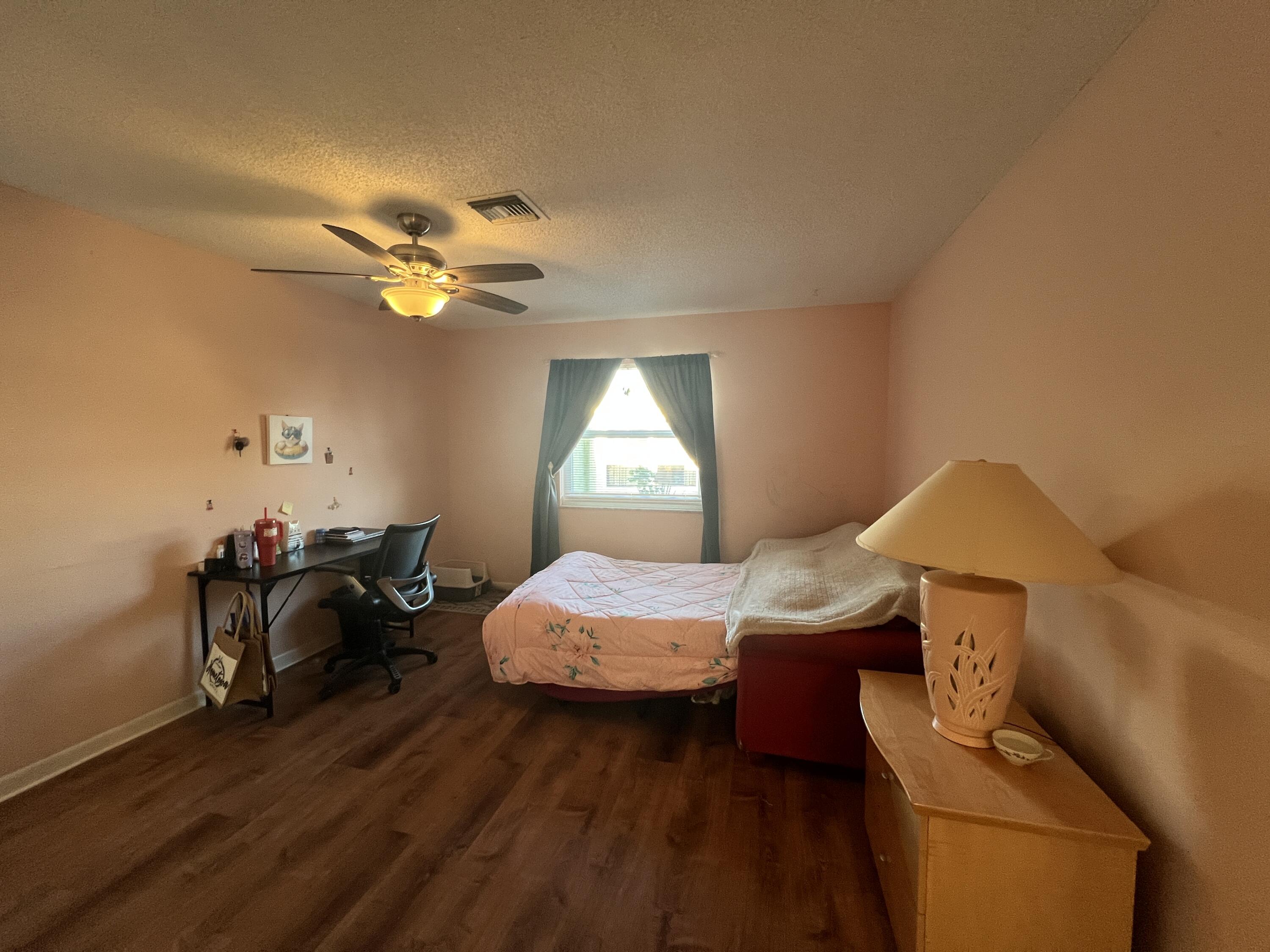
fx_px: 477
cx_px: 635
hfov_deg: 106.2
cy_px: 476
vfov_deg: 89.9
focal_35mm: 13
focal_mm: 1.57
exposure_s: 1/60
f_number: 1.8
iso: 320
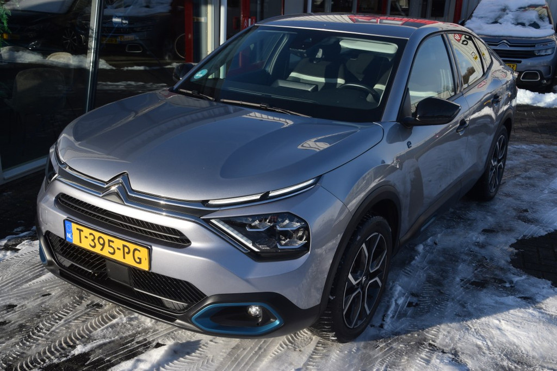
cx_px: 278
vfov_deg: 33.0
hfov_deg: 47.9
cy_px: 186
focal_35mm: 40
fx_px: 627
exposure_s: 1/400
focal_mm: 27
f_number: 10
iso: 200
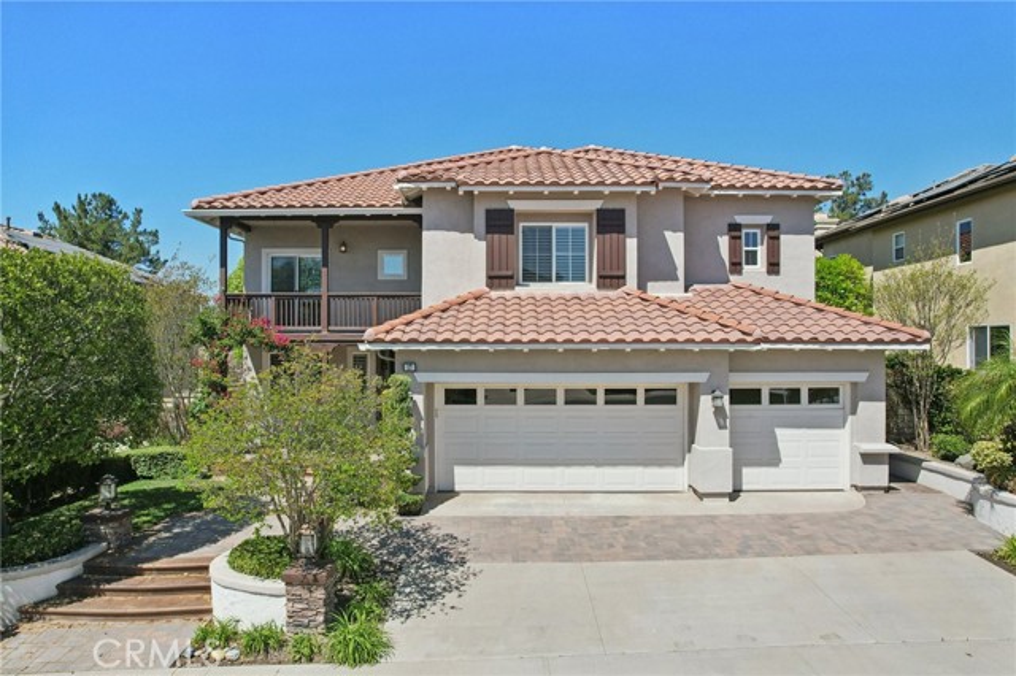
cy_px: 338
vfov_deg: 57.2
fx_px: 621
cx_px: 508
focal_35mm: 22
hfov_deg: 78.6
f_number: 2.8
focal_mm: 8.4
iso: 130
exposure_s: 1/2500
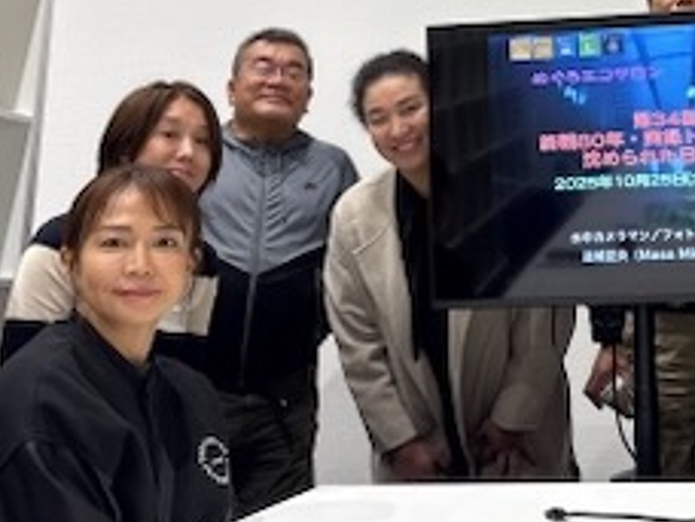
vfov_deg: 24.6
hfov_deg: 32.2
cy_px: 14
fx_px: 1144
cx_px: 616
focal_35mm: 57
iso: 80
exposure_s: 1/100
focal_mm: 5.96
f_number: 1.6
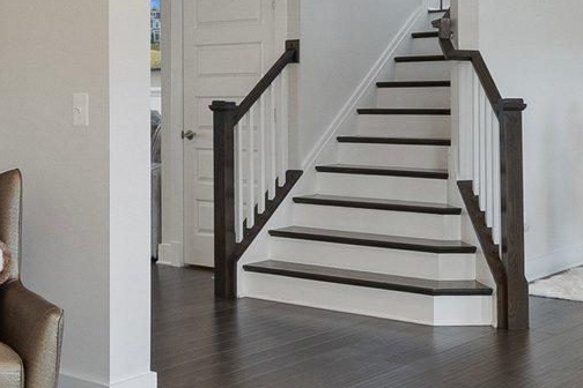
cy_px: 145
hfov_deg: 32.7
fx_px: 988
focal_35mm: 61
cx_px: 202
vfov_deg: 22.2
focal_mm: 10
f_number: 8
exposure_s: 1/13
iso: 800
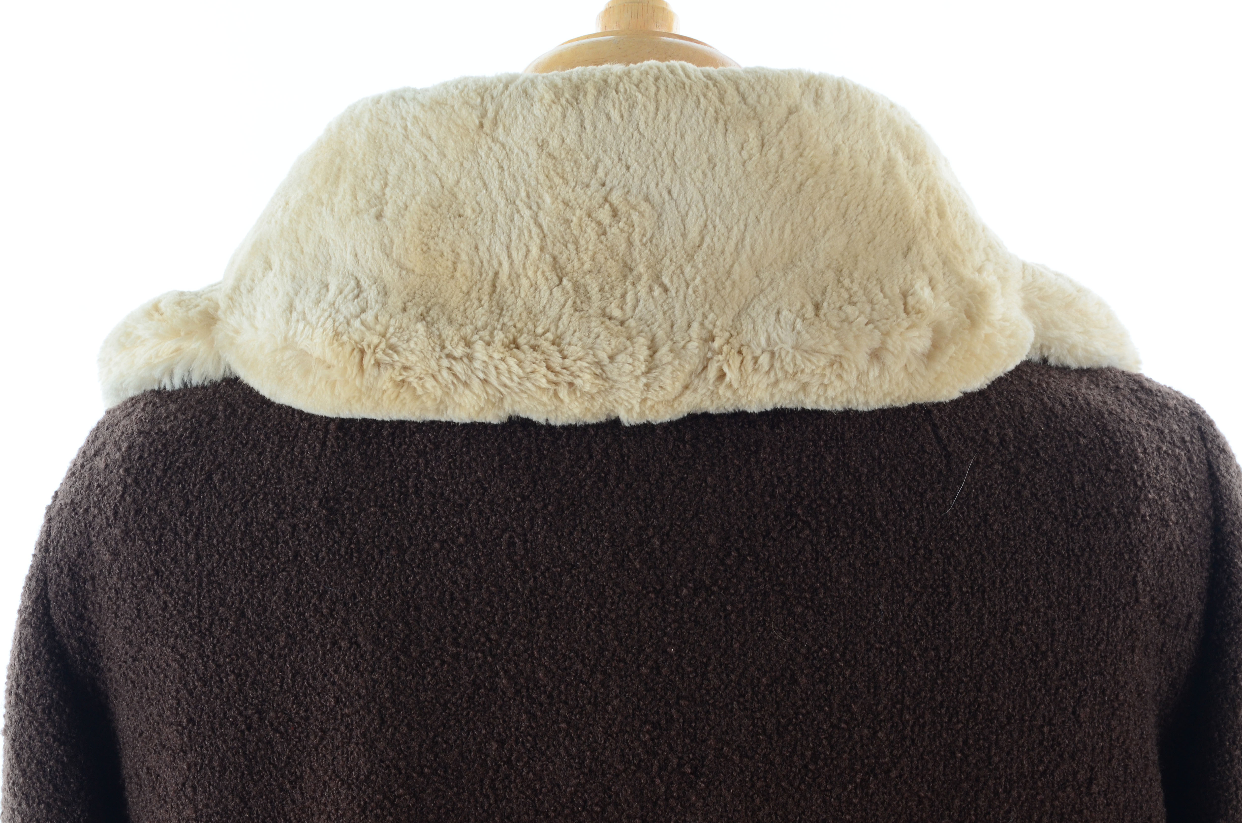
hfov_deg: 24.7
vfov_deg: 16.5
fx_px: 2840
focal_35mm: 82
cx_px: 621
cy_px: 412
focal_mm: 55
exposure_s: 1/80
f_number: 18
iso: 400
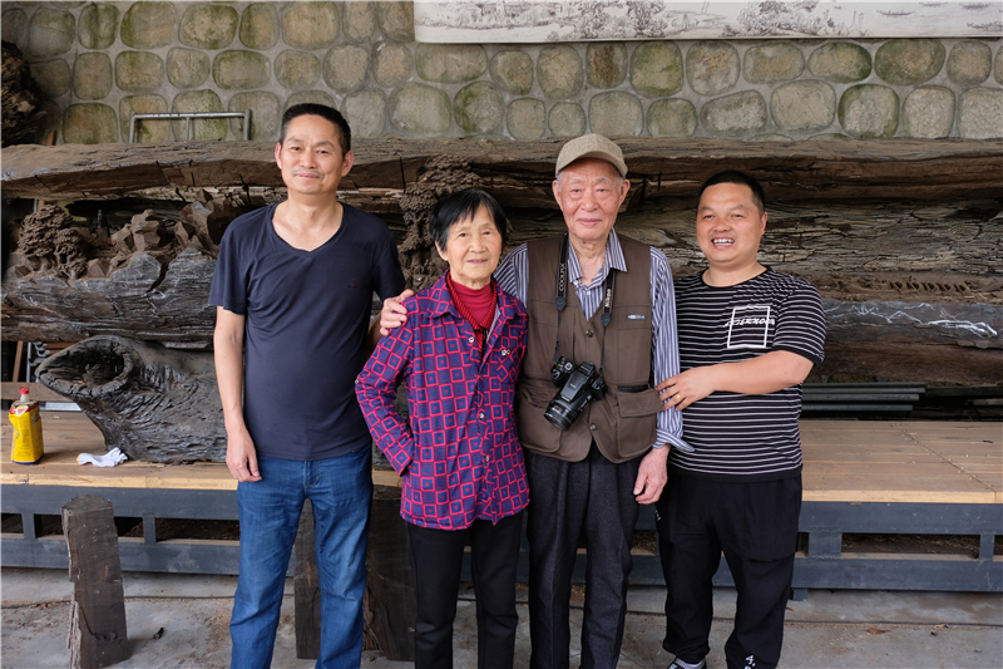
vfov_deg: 44.9
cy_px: 334
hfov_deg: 63.7
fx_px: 808
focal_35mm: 29
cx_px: 502
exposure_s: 1/110
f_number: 4
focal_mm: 19
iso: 400
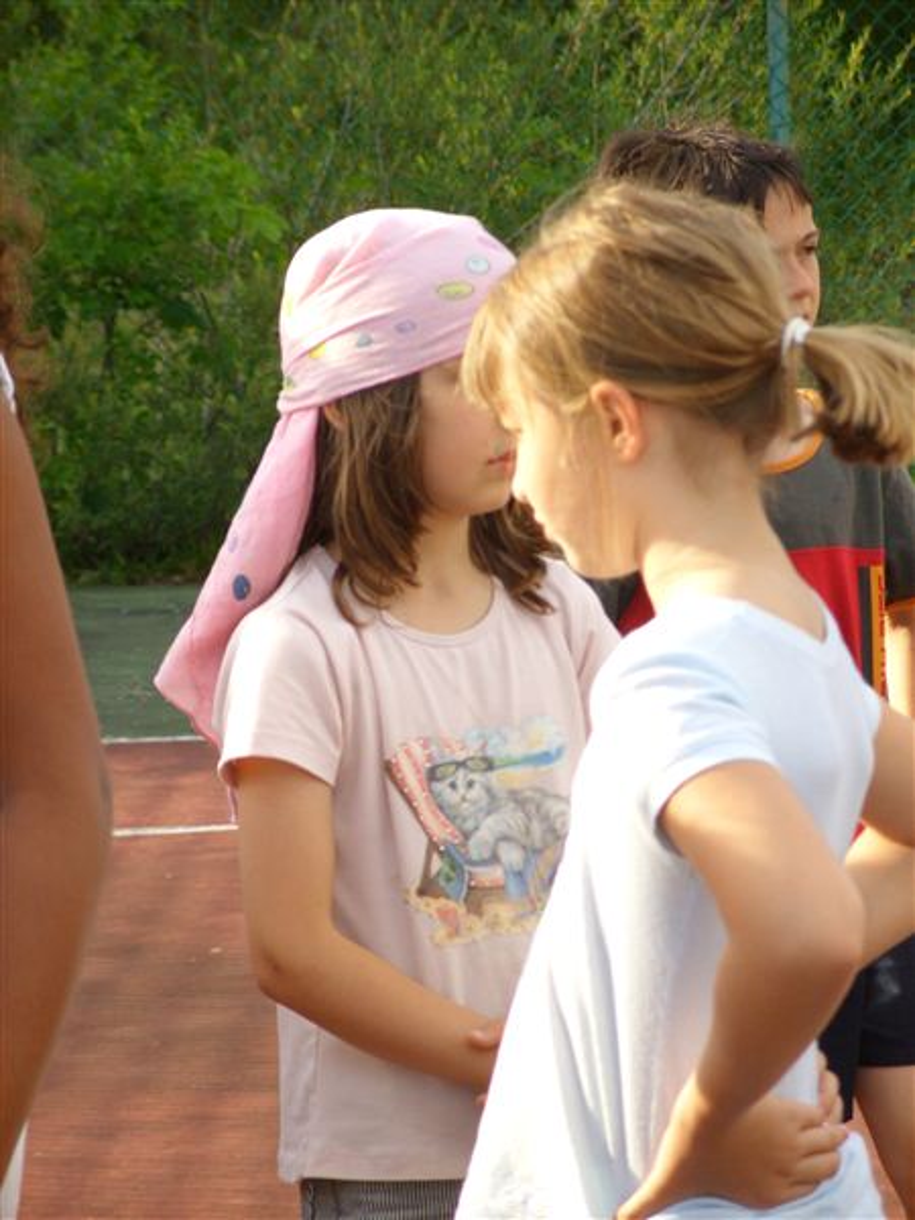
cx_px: 458
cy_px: 610
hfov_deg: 7.8
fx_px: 6696
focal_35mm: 190
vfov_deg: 10.4
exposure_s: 1/148
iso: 100
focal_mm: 39
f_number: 4.5
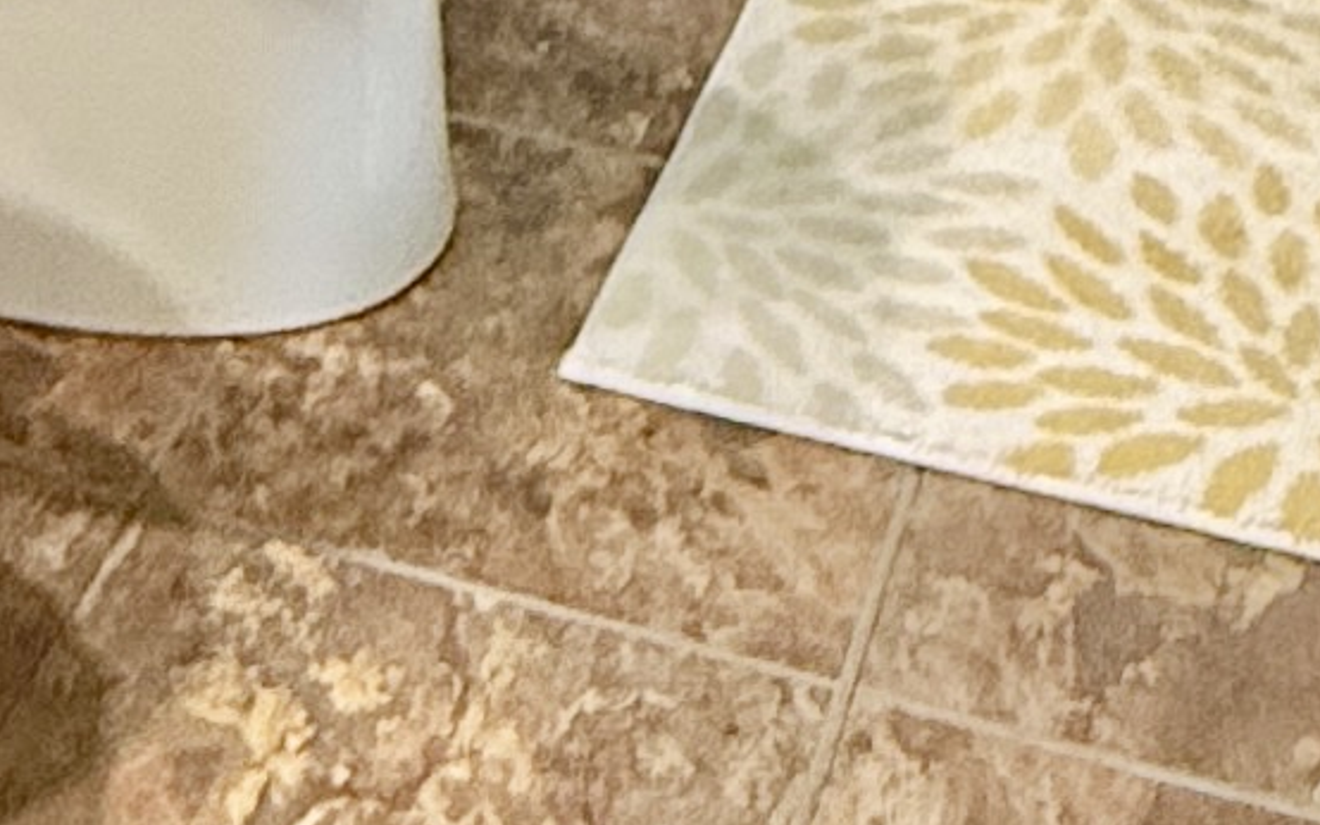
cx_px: 224
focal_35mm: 108
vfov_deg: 9.5
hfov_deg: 19.1
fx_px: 3884
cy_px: -1626
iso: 250
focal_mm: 2.22
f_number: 2.2
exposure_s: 1/60
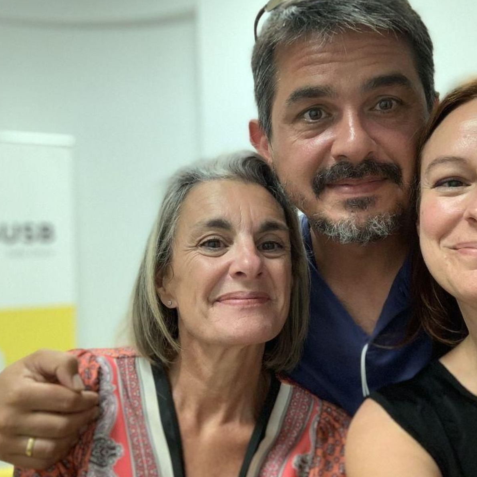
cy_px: 237
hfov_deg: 43.7
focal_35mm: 38
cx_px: 272
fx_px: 592
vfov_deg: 43.9
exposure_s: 1/50
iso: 250
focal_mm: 2.87
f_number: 2.2
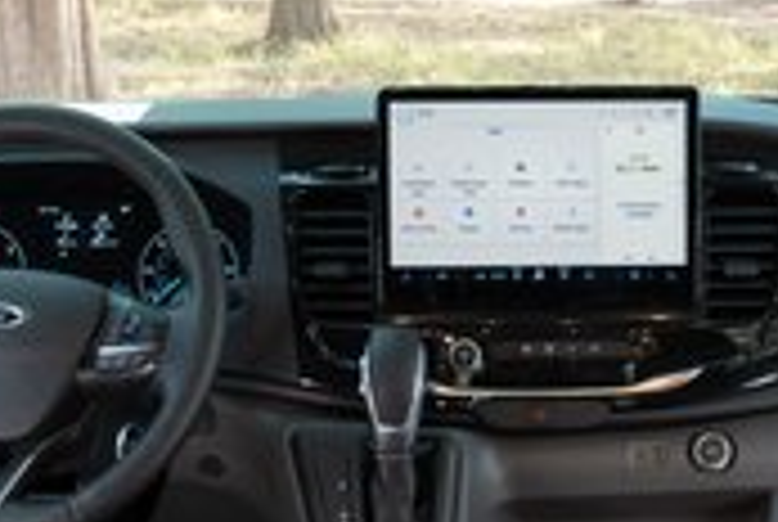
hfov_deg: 24.3
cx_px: 526
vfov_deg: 16.1
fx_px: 1797
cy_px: -45
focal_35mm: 83
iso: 200
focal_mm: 24
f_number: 14
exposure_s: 1/3
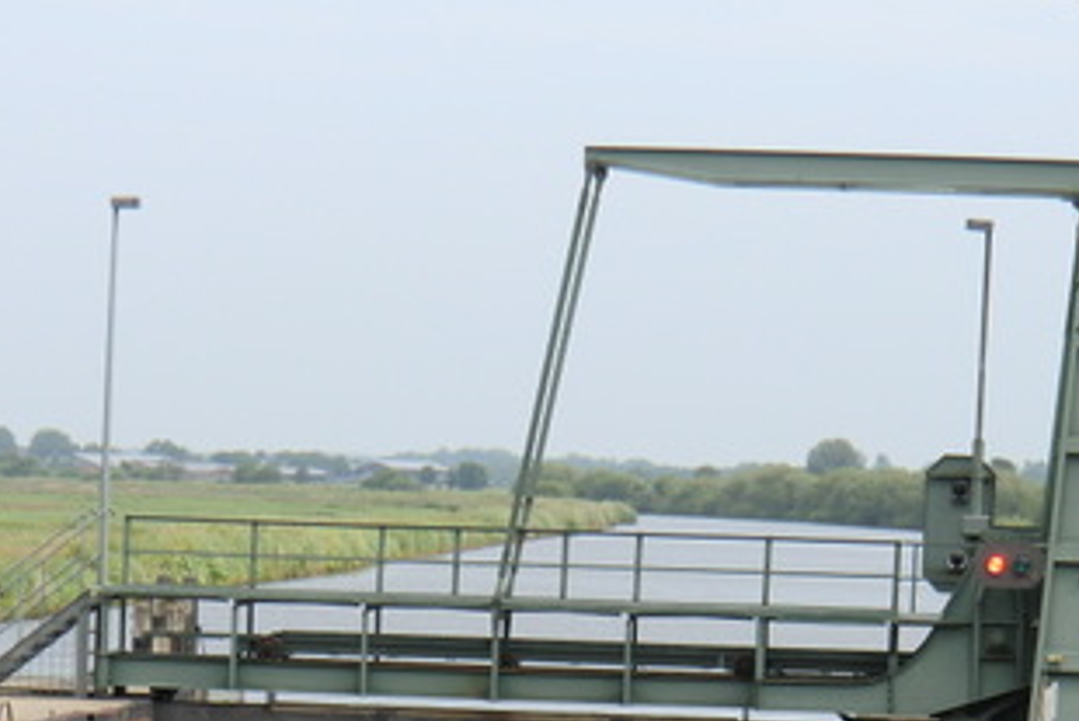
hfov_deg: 12.6
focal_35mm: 163
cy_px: 745
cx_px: 651
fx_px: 4888
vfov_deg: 8.4
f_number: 4.6
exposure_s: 1/320
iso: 64
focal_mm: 13.6
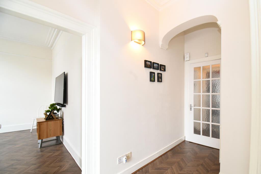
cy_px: 87
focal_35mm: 15
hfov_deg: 100.4
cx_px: 130
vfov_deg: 77.3
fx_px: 109
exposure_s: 1/2
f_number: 9
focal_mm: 10
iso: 320
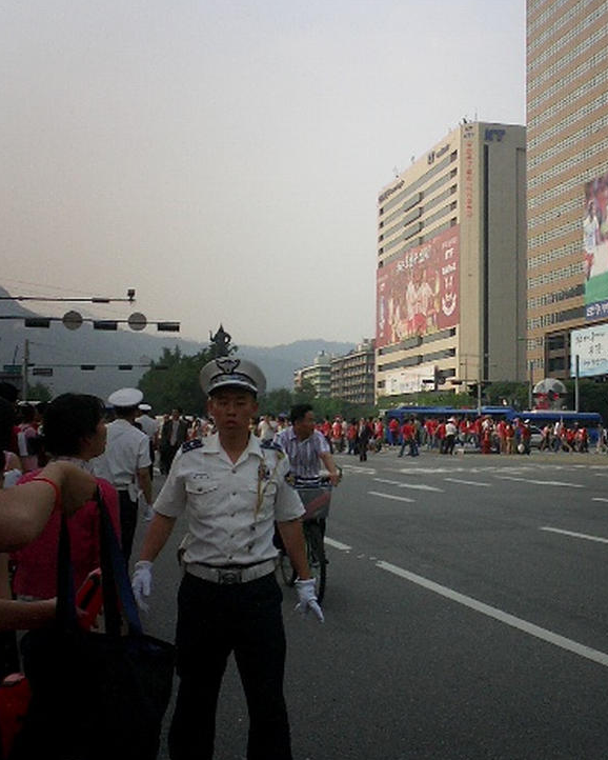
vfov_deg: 37.3
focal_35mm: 50
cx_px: 455
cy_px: 383
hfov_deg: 29.8
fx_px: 1124
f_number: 3.5
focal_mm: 5.6
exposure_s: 1/1000
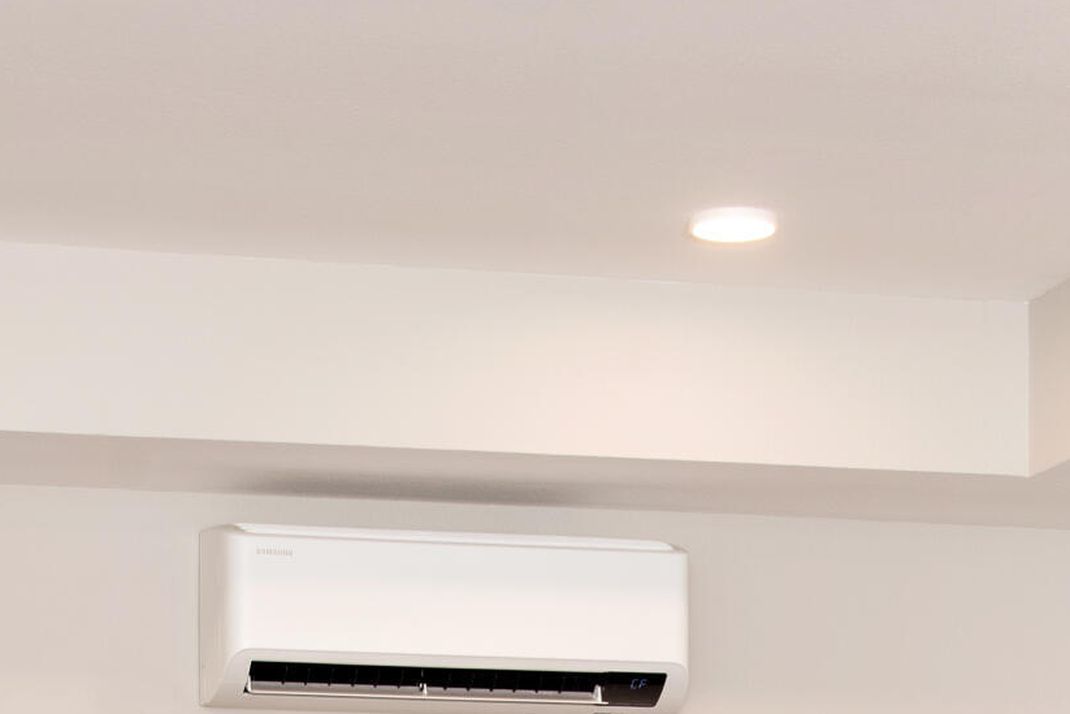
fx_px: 3686
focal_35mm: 124
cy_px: 1221
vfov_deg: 10.5
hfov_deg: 16.5
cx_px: 489
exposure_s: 1/80
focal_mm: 34
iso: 500
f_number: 7.1
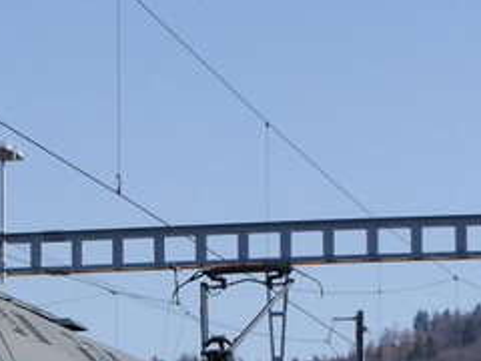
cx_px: -216
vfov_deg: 6.9
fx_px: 2890
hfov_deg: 9.3
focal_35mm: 208
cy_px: 714
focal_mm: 25
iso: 160
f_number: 9
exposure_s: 1/400
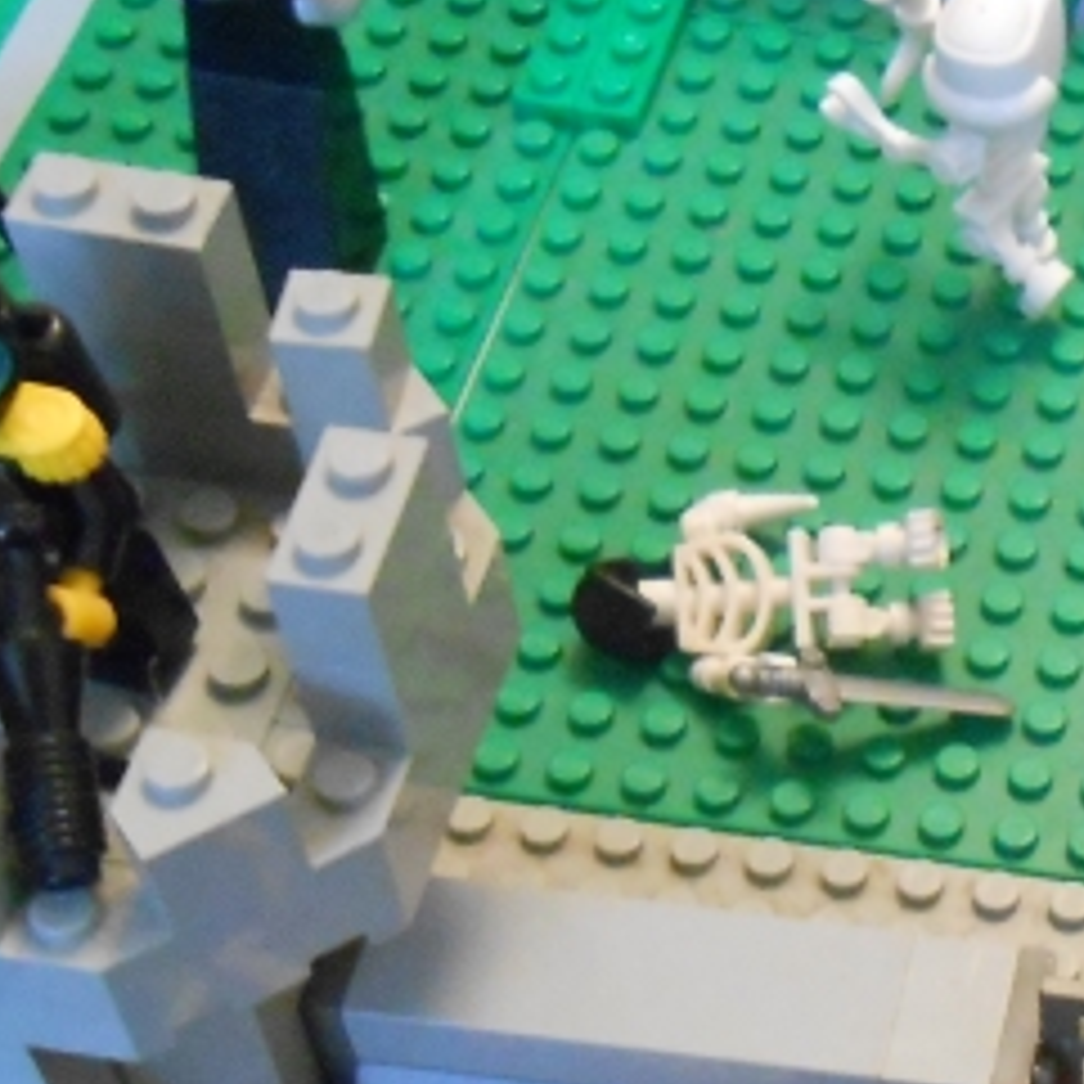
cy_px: 931
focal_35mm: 88
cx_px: 1376
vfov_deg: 19.4
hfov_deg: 18.5
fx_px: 3118
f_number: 3.8
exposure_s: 1/5
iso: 800
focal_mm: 5.3
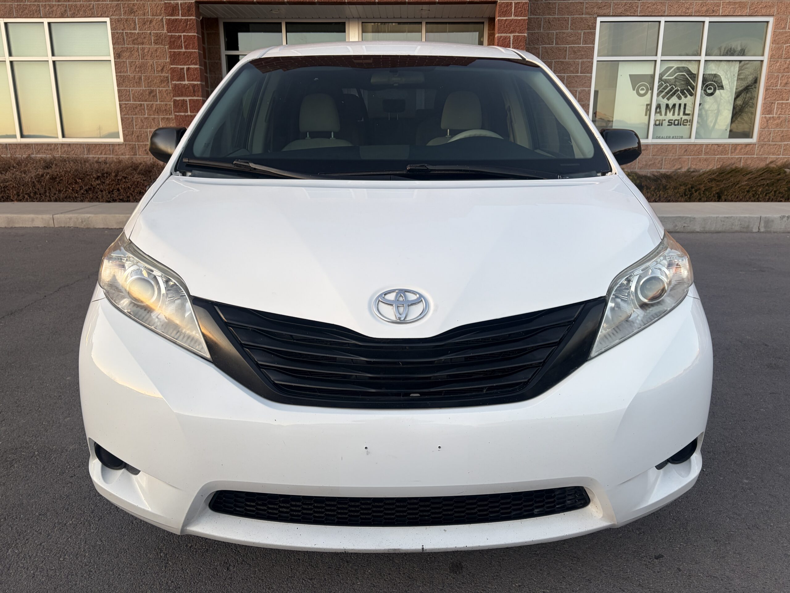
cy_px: 296
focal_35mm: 26
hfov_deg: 67.3
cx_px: 395
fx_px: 593
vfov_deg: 53.1
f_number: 1.6
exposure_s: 1/152
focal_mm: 5.96
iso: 32
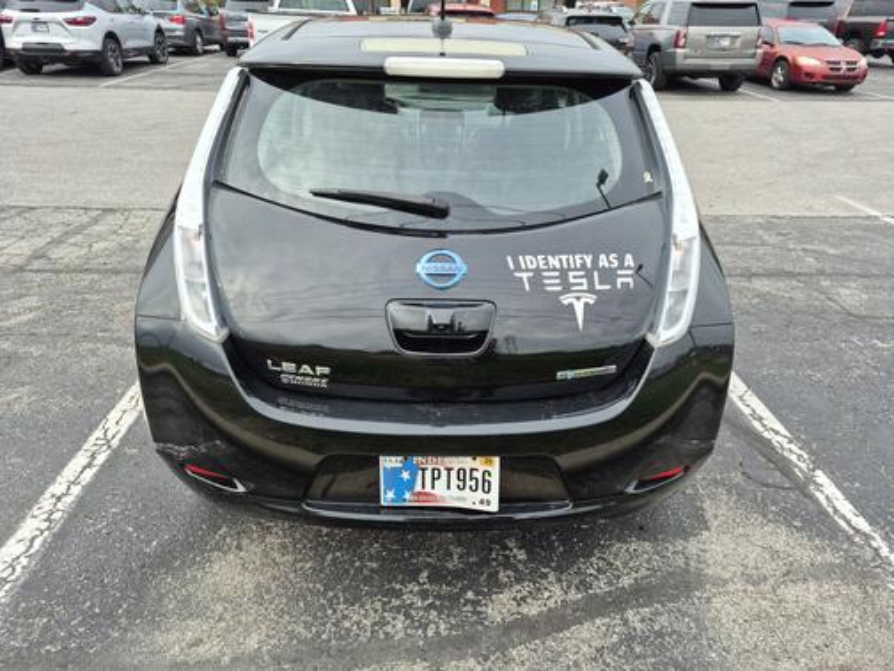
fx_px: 594
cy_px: 336
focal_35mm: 23
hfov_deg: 73.9
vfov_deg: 58.9
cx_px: 447
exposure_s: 1/296
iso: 25
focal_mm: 5.4
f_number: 1.8
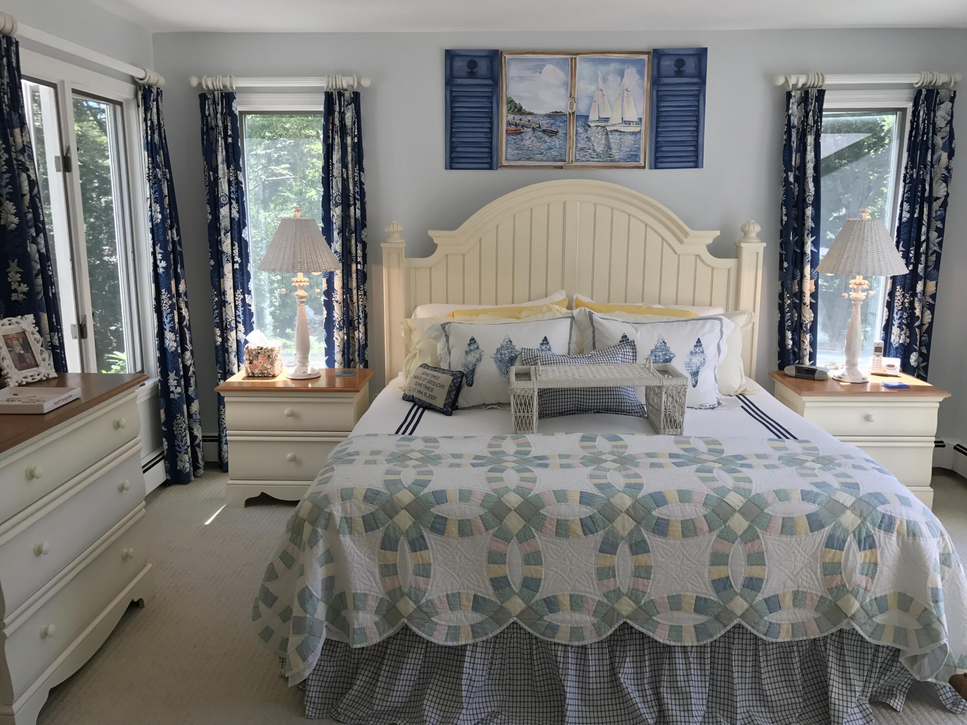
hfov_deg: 63.4
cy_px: 362
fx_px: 782
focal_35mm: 28
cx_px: 484
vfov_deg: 49.7
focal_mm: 3.99
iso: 32
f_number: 1.8
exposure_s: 1/120
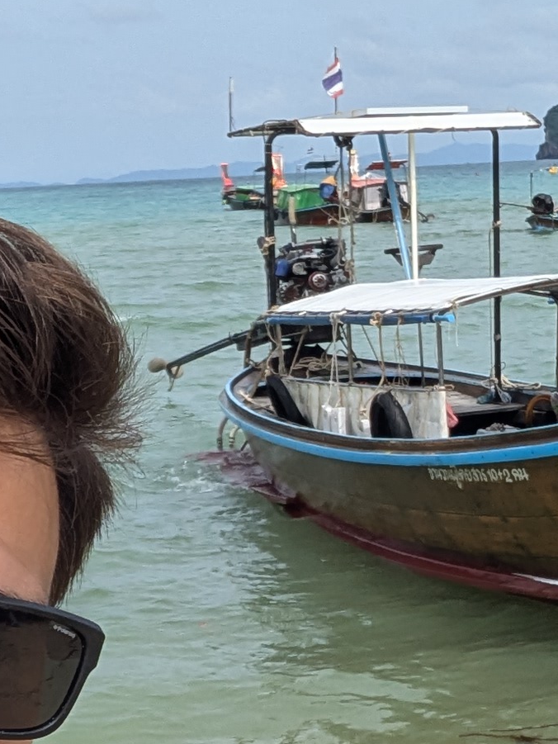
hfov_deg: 15.7
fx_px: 2020
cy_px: 638
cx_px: 281
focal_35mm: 94
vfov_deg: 20.5
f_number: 2.2
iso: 47
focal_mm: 2.74
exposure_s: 1/1422
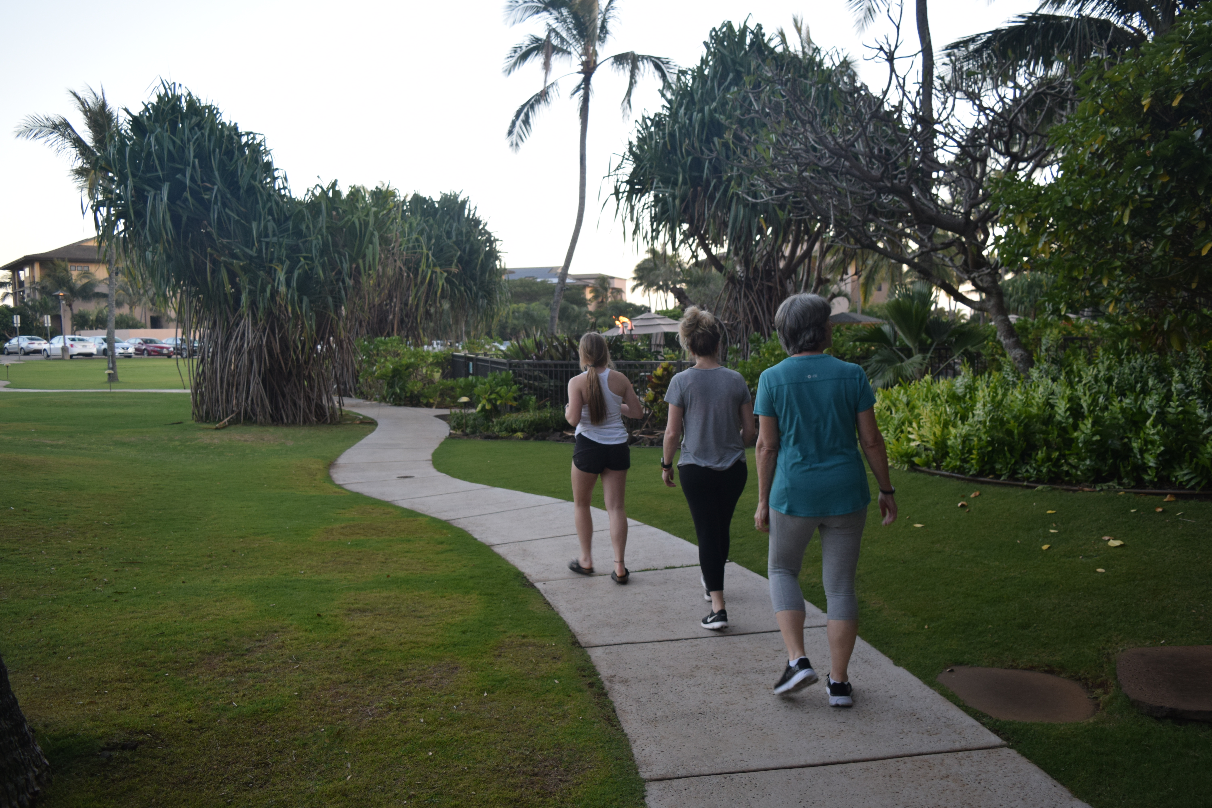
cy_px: 404
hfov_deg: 67.4
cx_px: 606
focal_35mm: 27
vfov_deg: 47.9
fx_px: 909
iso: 400
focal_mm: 18
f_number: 4
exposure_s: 1/60
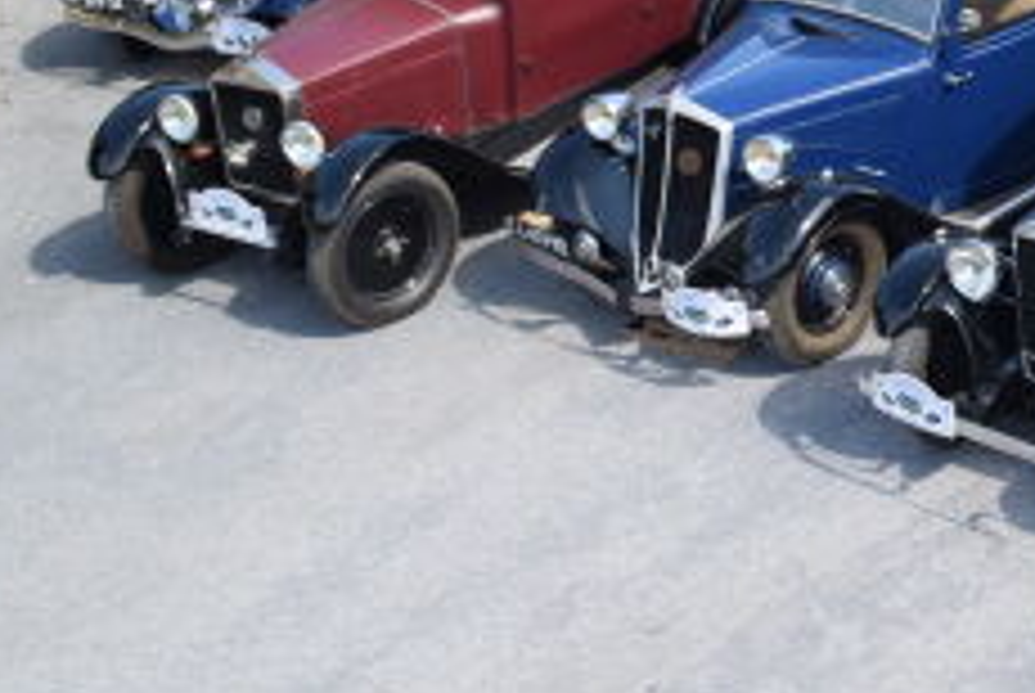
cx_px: 1372
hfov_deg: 22.0
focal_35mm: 82
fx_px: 2360
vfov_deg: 16.0
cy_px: -142
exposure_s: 1/250
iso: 320
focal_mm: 18
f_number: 8
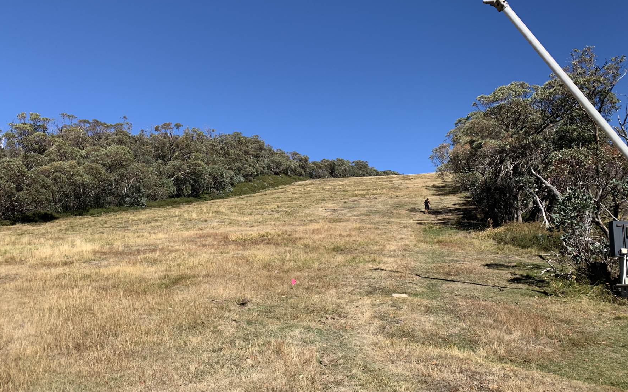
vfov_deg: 44.5
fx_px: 479
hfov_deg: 66.5
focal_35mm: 28
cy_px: 191
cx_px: 311
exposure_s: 1/1880
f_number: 1.8
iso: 25
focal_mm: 4.25
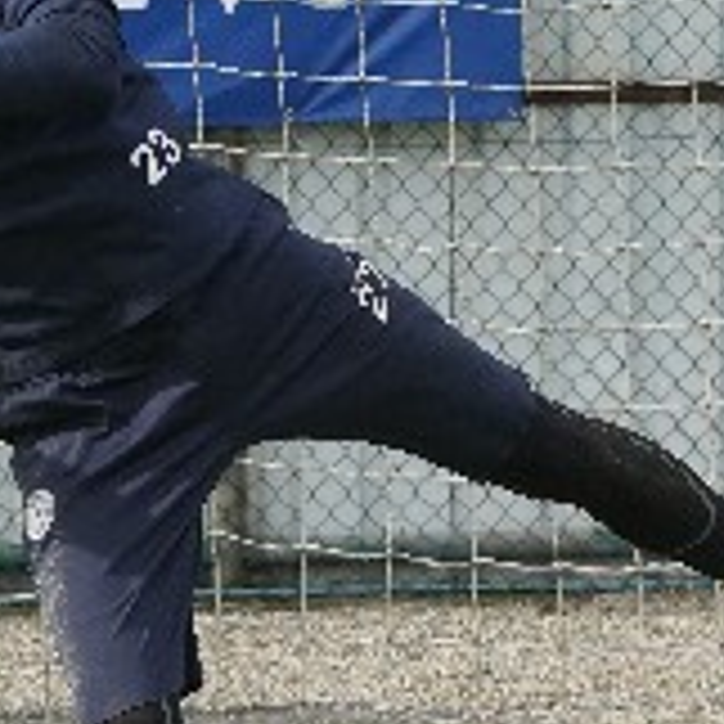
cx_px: 135
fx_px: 7099
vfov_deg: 5.8
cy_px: 173
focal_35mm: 300
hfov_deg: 5.8
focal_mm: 85
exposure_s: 1/5000
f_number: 5.6
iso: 2500
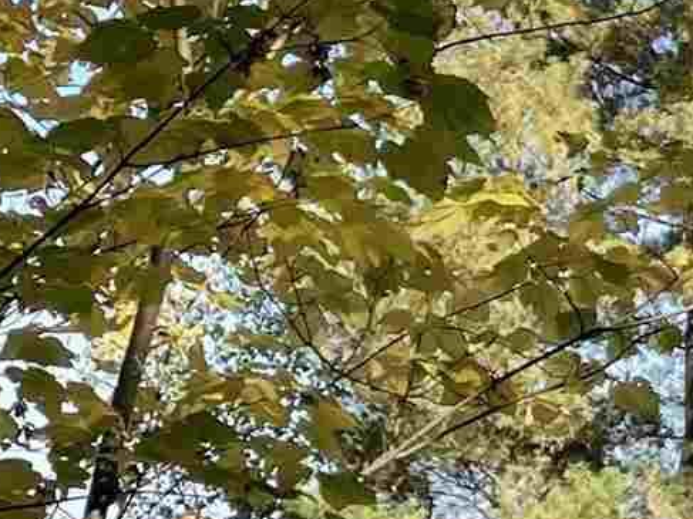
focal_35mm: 164
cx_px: 1594
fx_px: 3282
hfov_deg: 10.6
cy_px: 313
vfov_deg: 9.0
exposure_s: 1/1072
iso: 32
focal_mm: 4.2
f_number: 1.6
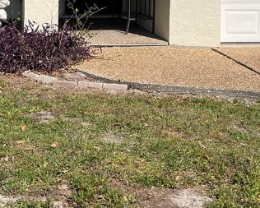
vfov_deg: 18.3
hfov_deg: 24.1
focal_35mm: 79
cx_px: 154
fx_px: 608
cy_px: -47
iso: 32
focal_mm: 5.1
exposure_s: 1/4348
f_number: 1.6
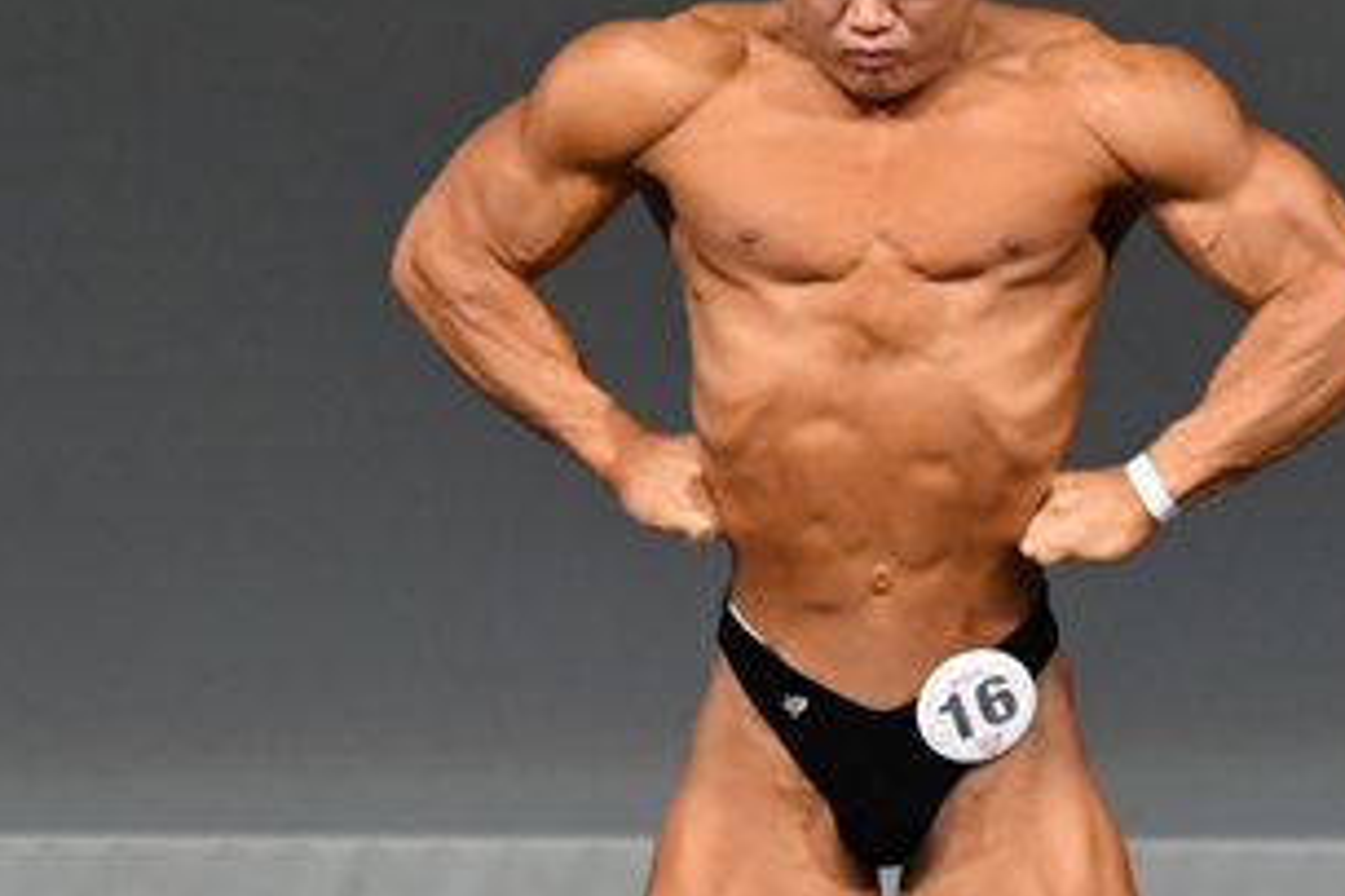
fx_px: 35584
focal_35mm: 953
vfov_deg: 1.4
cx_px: 994
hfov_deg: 2.2
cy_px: 737
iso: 4000
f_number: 5.6
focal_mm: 250
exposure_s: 1/400
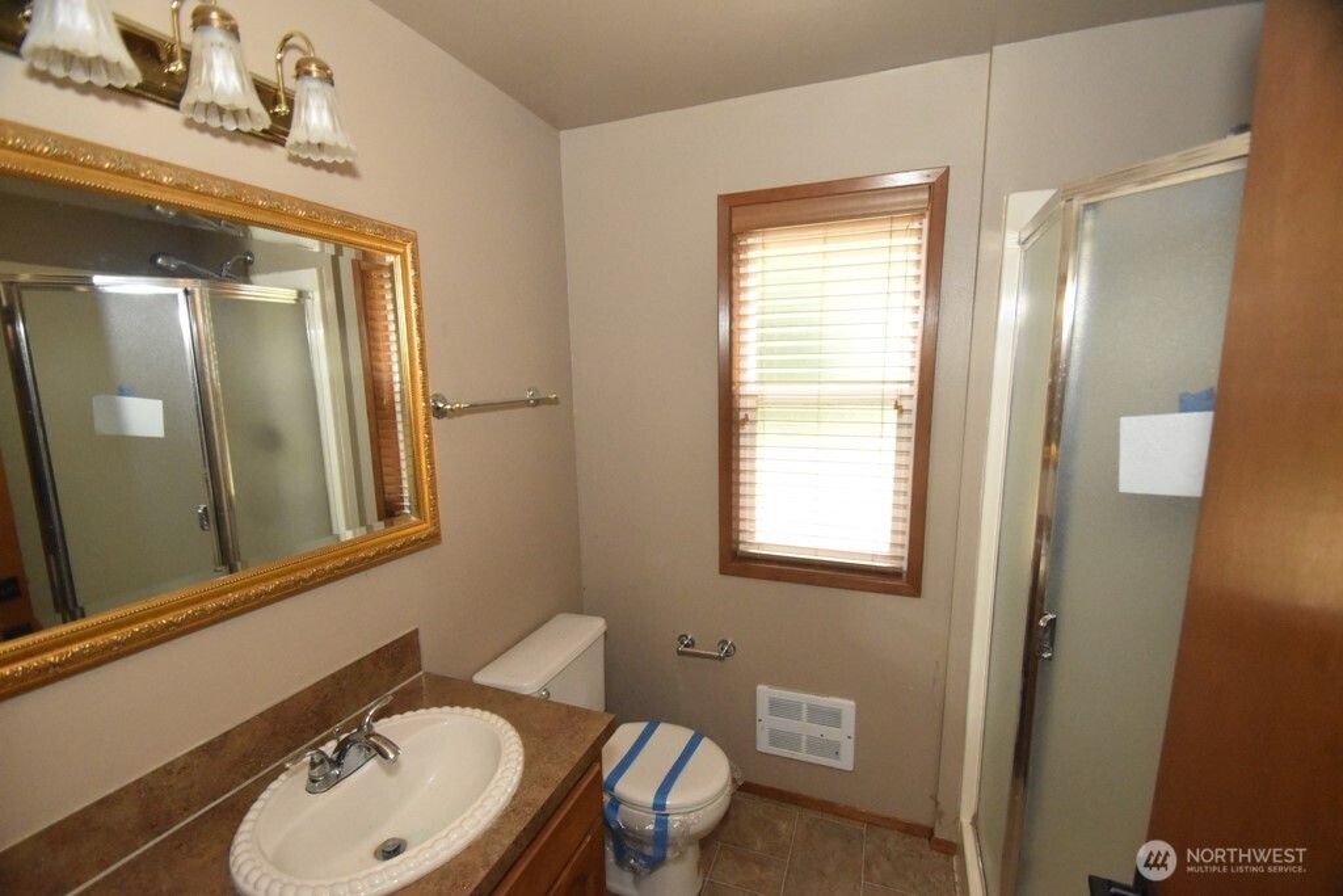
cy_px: 448
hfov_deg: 100.4
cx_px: 672
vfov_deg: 77.3
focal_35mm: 15
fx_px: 560
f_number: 4
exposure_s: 1/60
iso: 4000
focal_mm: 10
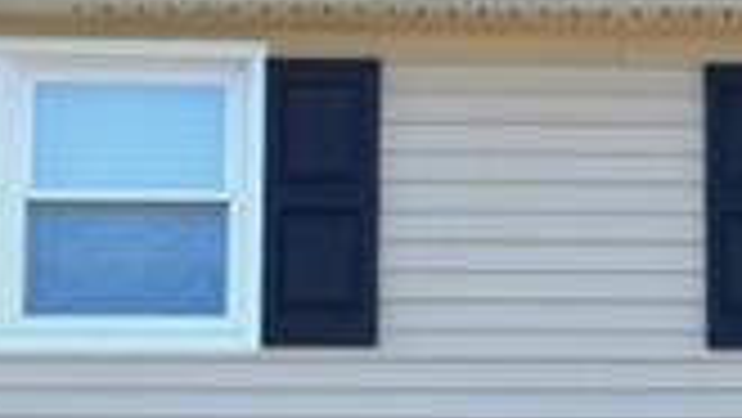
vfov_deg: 5.6
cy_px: 562
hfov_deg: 9.4
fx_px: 4232
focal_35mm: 215
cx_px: 1475
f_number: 8
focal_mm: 22
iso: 220
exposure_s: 1/250
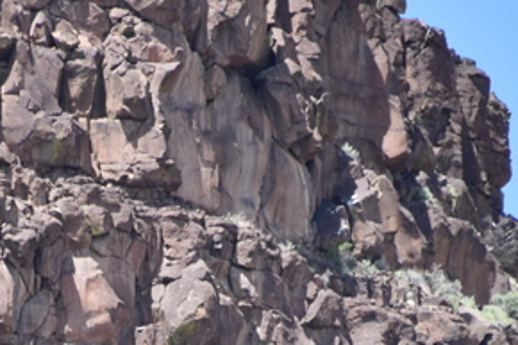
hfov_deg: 1.6
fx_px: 19039
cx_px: 80
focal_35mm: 1324
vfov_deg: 1.0
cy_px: 511
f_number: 5.6
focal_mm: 300
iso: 320
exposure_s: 1/640
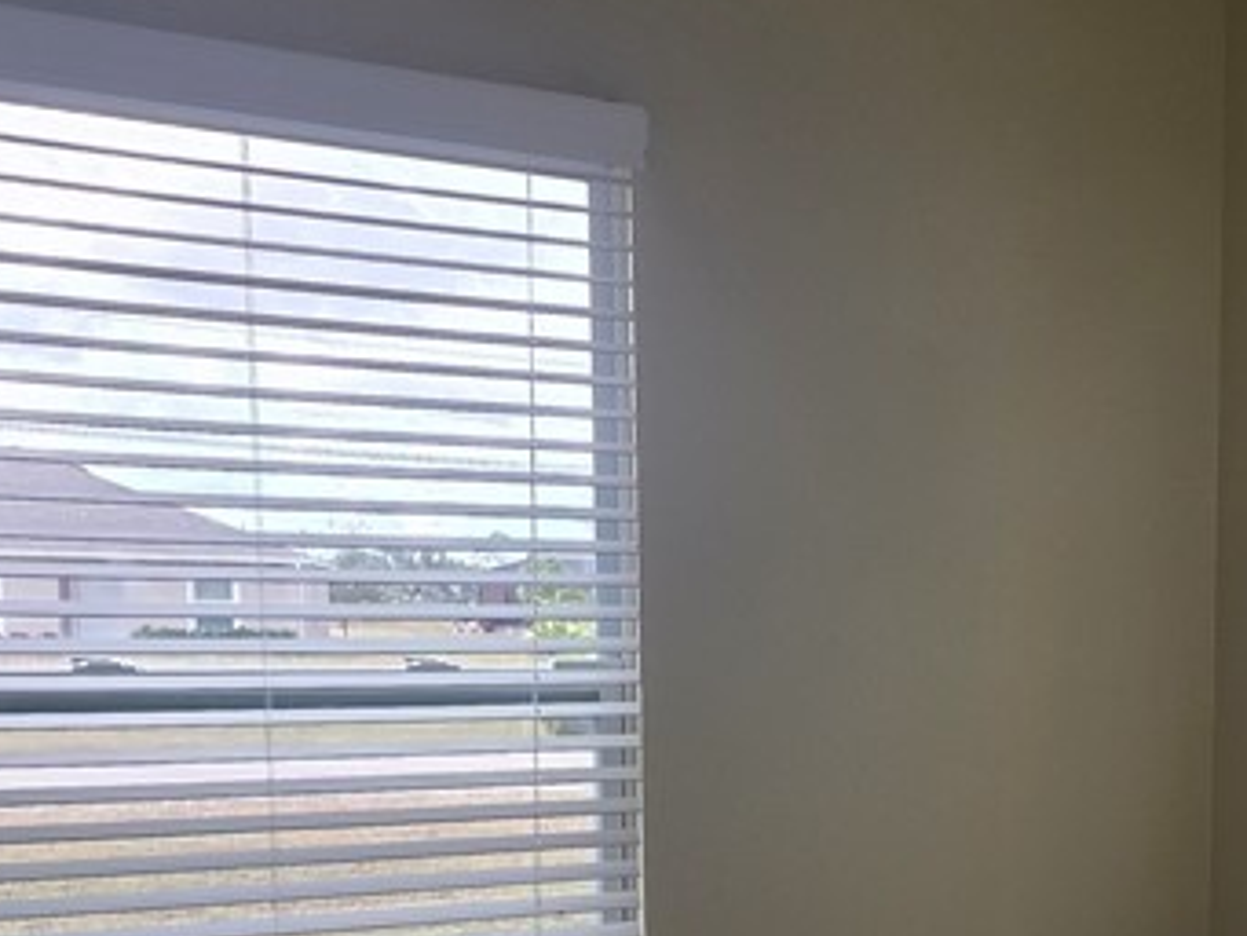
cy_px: 735
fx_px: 1405
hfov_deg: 41.9
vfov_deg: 35.8
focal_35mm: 39
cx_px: 1229
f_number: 1.9
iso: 40
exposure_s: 1/194
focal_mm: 2.2
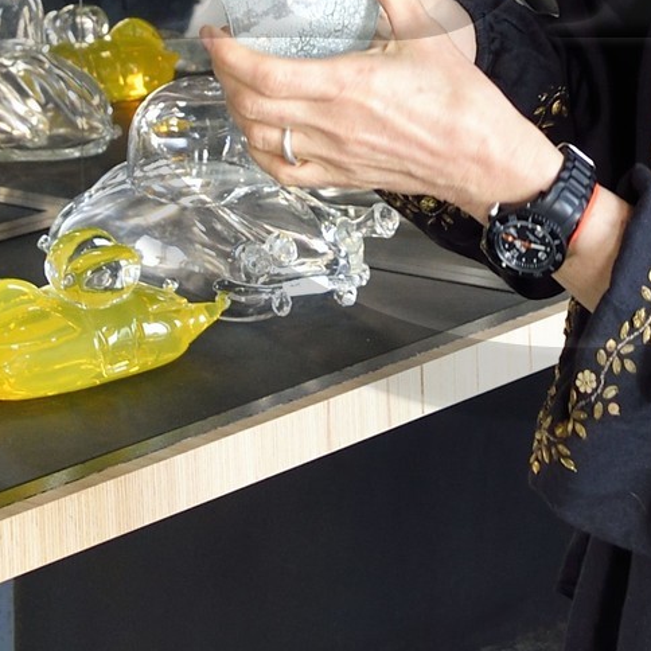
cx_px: 581
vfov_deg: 12.5
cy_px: -208
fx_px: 2872
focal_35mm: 135
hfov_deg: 12.8
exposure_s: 1/25
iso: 800
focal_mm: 32
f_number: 6.3
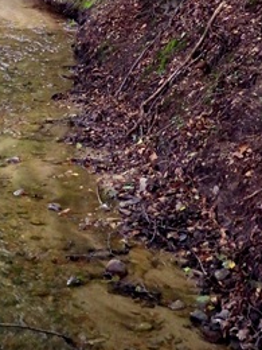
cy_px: -67
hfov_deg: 11.9
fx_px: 1241
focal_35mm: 123
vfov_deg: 15.5
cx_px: -24
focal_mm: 7.1
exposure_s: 1/25
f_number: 3.2
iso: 400
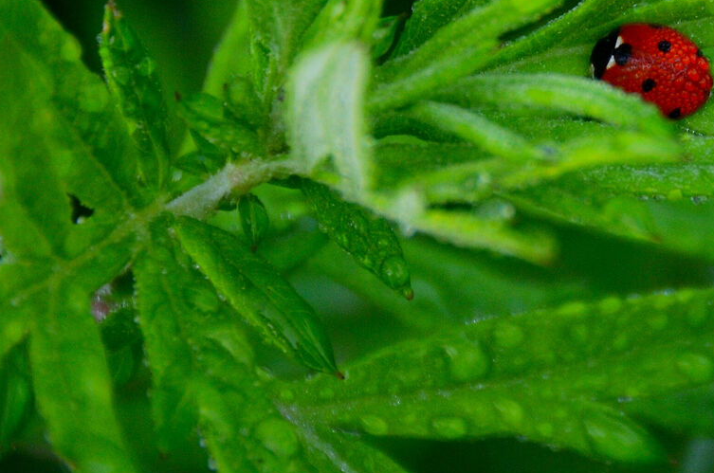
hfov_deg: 2.2
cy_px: 42
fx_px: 18924
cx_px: 652
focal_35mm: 956
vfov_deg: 1.4
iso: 640
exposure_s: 1/400
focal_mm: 200
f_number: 5.6
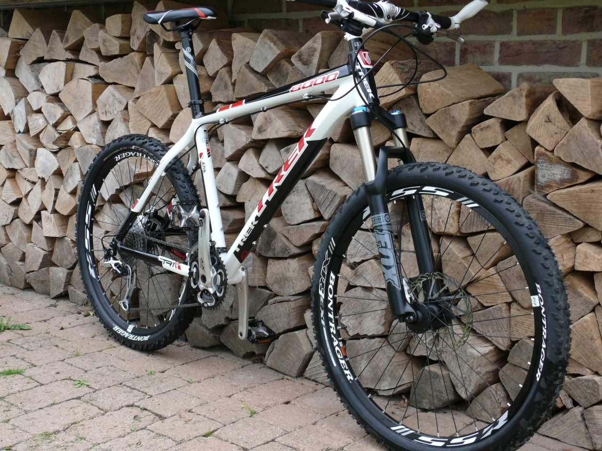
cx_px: 301
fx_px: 870
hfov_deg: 38.2
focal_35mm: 50
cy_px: 226
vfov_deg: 29.1
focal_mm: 10.5
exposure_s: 1/100
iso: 100
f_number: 4
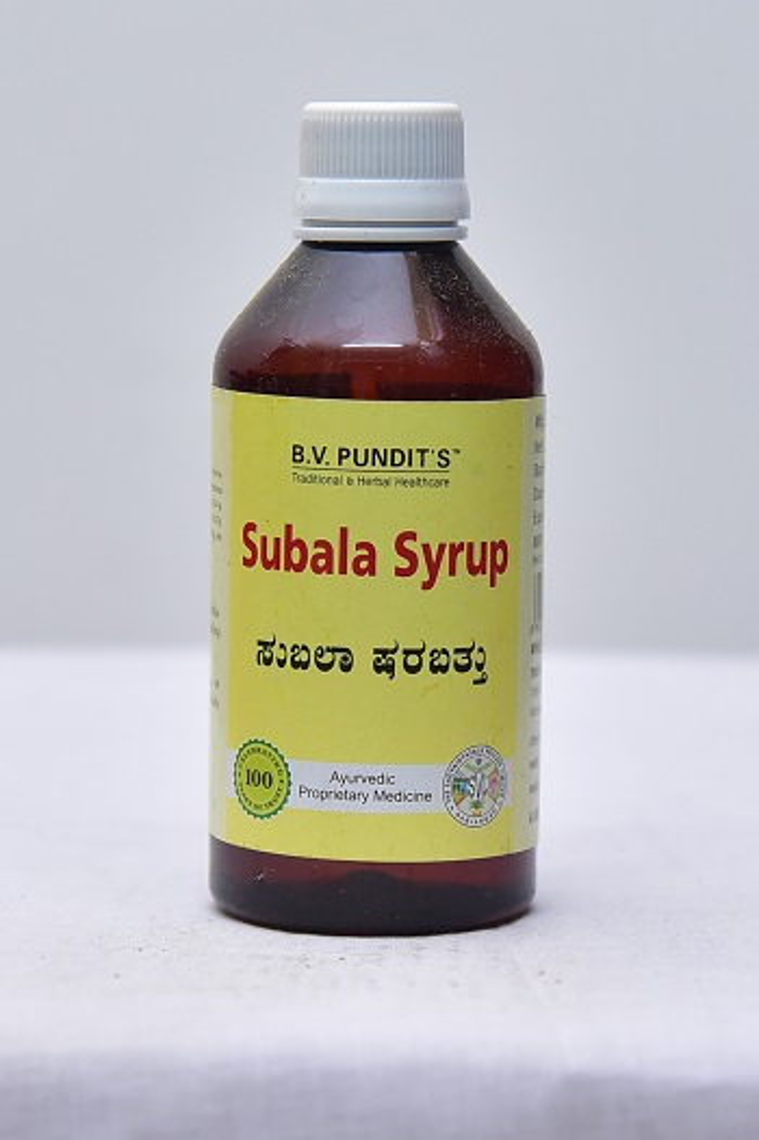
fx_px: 2216
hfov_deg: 19.4
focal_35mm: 70
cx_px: 380
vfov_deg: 28.9
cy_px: 570
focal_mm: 70
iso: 1250
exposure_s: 1/160
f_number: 4
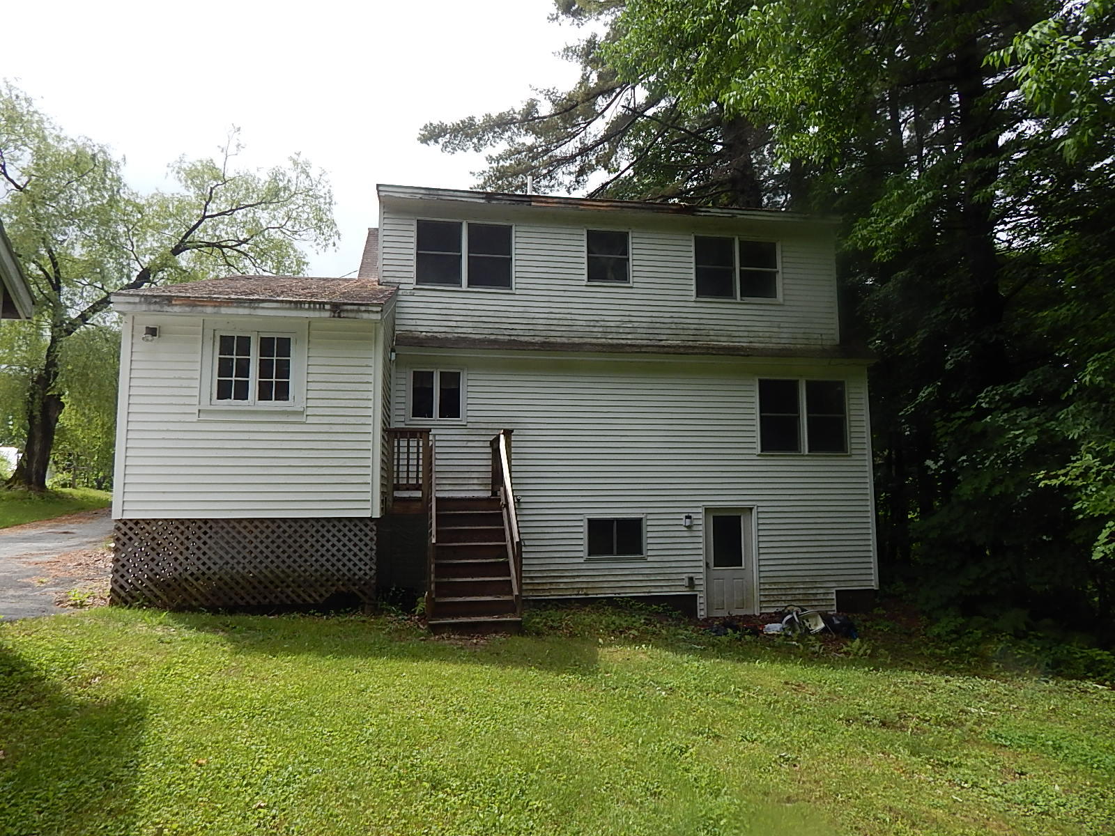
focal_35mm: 23
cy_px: 418
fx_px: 741
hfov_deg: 73.9
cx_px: 558
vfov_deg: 58.9
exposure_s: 1/1250
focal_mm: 4
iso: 125
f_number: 3
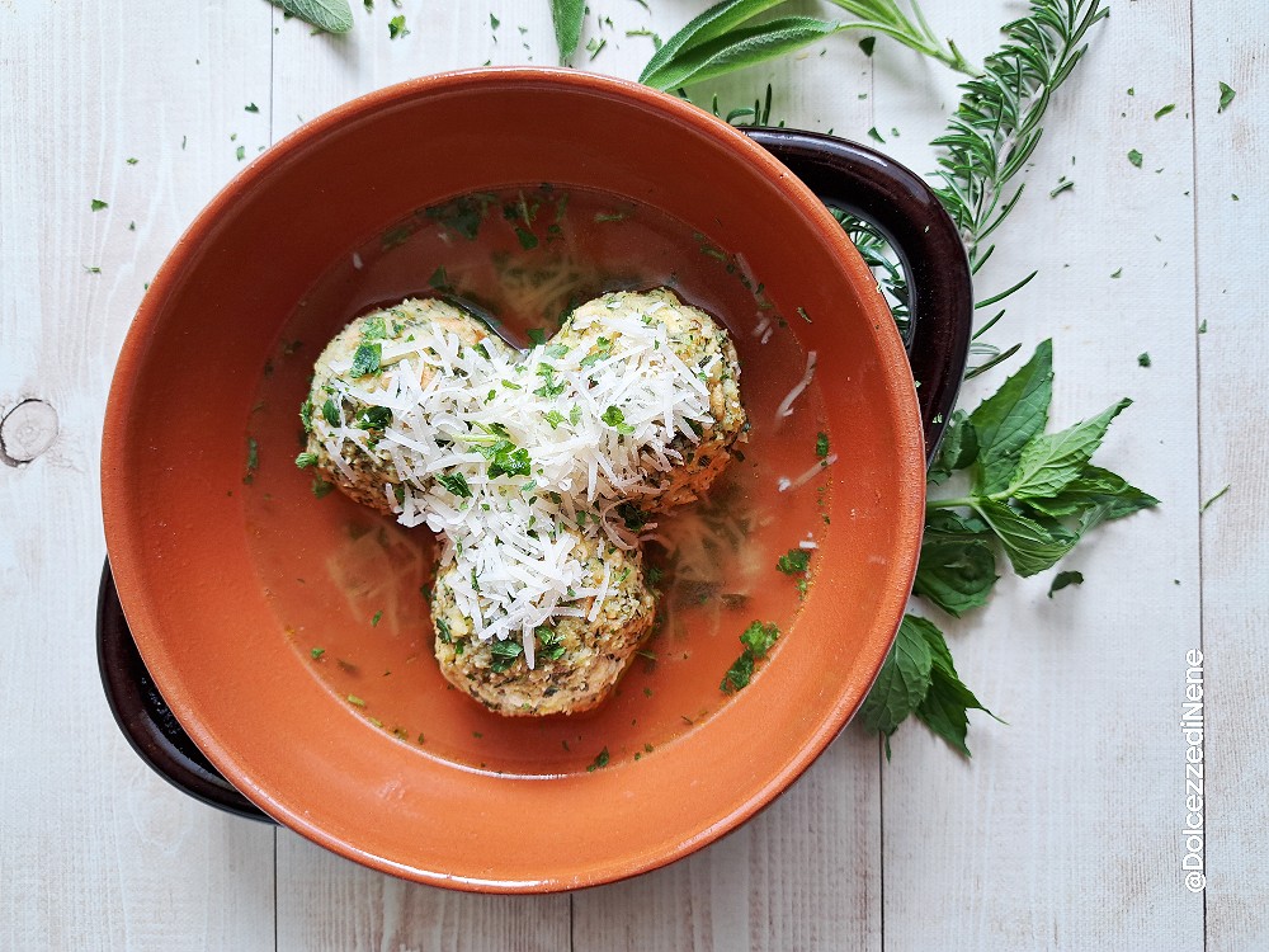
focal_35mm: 24
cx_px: 634
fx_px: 880
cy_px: 476
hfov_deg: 71.6
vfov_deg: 56.8
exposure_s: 1/50
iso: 50
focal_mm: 5.23
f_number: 1.8
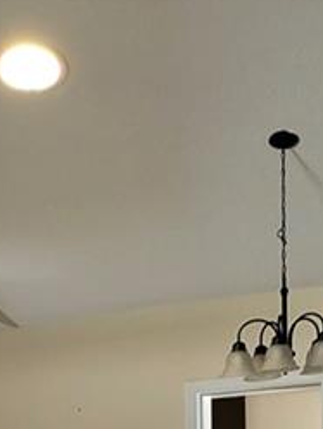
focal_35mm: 58
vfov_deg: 32.4
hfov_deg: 24.6
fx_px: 719
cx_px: 35
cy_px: 334
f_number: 1.7
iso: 63
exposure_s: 1/22.5
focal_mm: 2.02
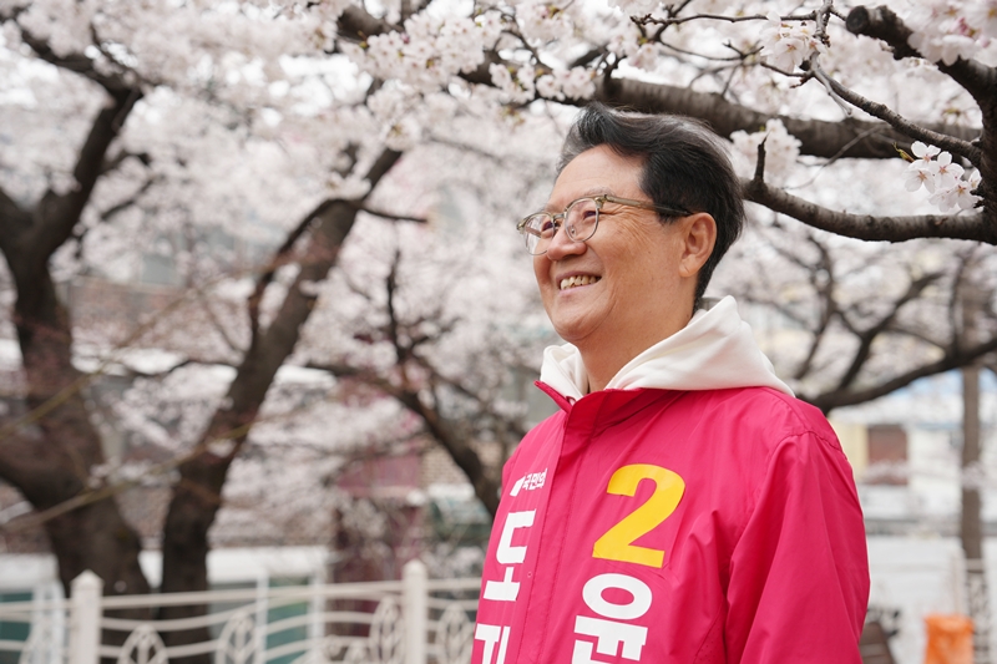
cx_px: 498
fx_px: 1412
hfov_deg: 38.9
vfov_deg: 26.5
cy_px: 332
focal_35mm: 51
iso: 200
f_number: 4
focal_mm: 51
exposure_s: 1/160
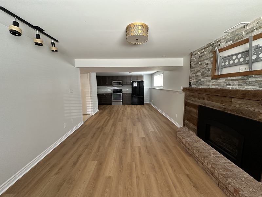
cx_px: 131
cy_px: 98
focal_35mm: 14
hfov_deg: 102.1
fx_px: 106
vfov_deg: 85.7
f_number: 2.2
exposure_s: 1/91
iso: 320
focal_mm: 2.22
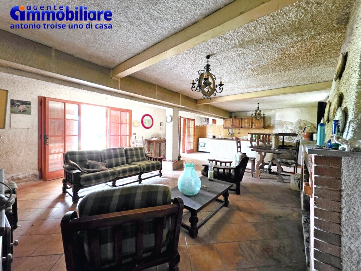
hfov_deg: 106.2
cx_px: 180
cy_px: 136
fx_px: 136
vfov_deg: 89.9
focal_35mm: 13
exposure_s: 1/33.3
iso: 1000
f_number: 1.9
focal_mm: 2.2
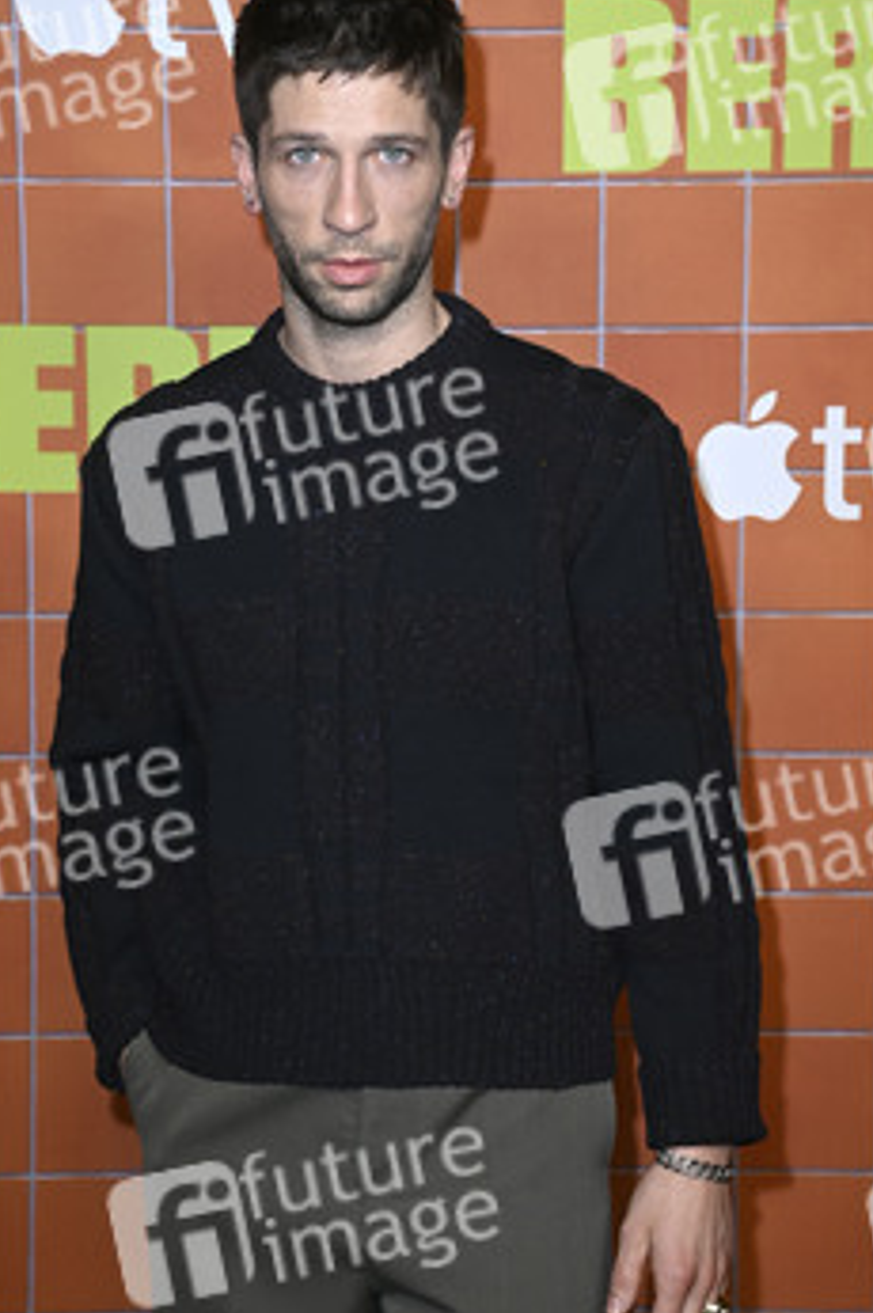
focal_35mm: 81
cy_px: 649
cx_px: 414
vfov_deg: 25.1
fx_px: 2952
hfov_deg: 16.8
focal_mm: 70
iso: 800
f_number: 5.6
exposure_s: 1/250
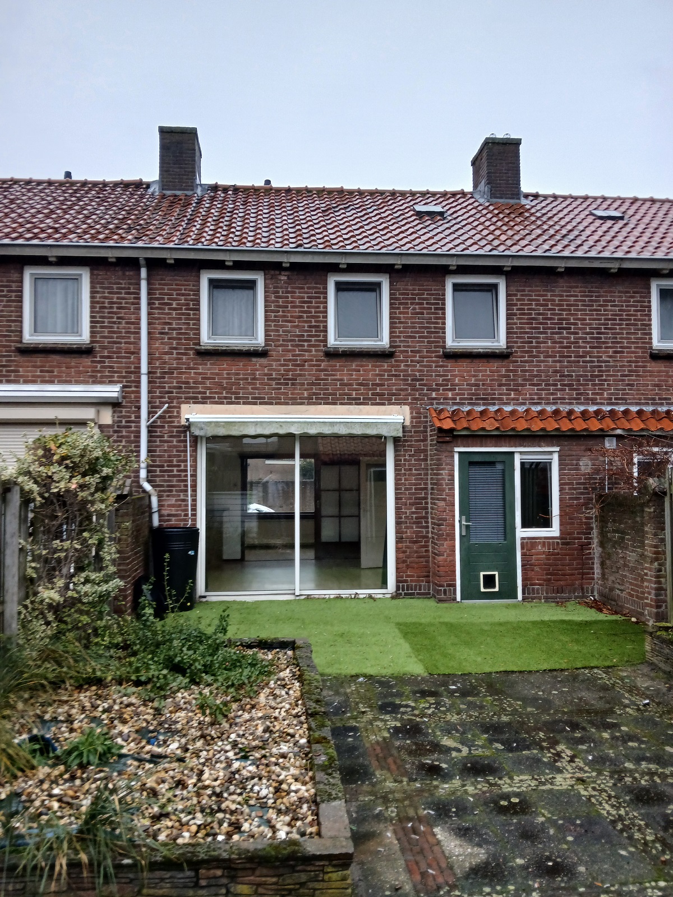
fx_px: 674
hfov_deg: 53.1
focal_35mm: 26
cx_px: 336
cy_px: 448
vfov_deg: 67.3
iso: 200
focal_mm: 3.98
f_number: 1.8
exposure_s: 1/50
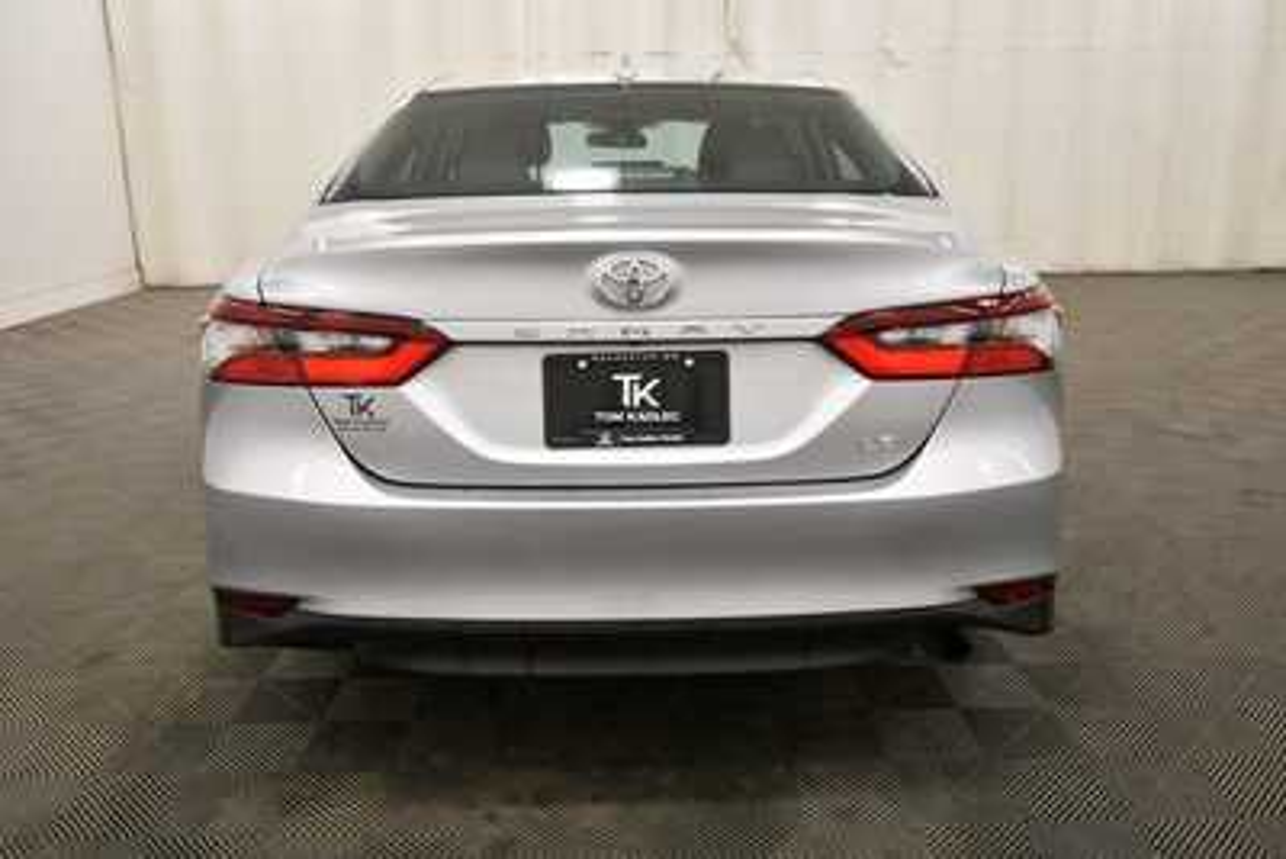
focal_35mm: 30
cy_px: 430
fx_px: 1072
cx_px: 643
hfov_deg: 61.9
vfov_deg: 43.6
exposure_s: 1/125
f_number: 5.6
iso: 800
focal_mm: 20
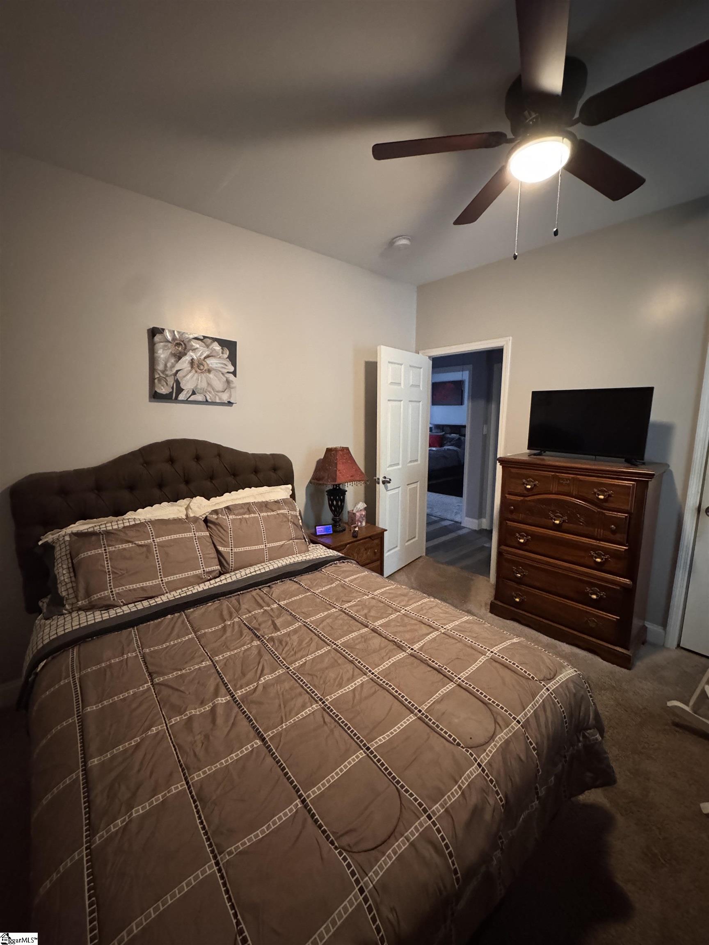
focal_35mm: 14
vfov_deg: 102.1
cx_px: 354
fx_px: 382
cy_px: 472
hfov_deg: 85.7
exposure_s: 1/40
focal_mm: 2.22
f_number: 2.2
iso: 1250
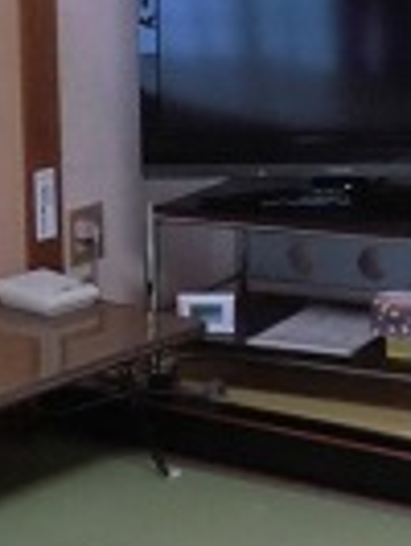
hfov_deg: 10.7
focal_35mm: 139
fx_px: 2197
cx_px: 197
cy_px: 62
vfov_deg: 14.1
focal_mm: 4.7
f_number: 2.8
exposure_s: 1/60
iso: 320
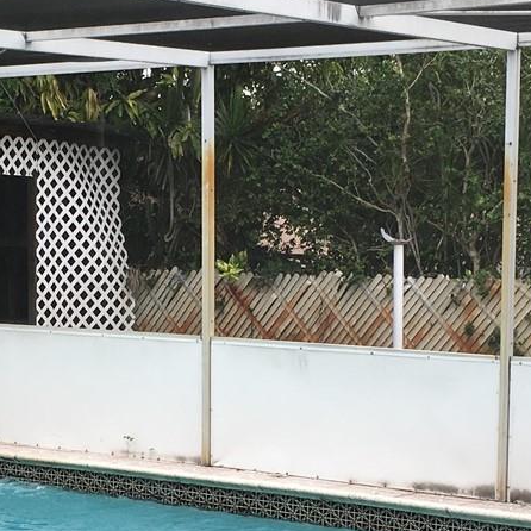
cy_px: 394
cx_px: 129
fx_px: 1597
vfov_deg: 18.8
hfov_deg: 18.8
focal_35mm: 92
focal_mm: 4.15
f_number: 2.2
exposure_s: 1/400
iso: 25
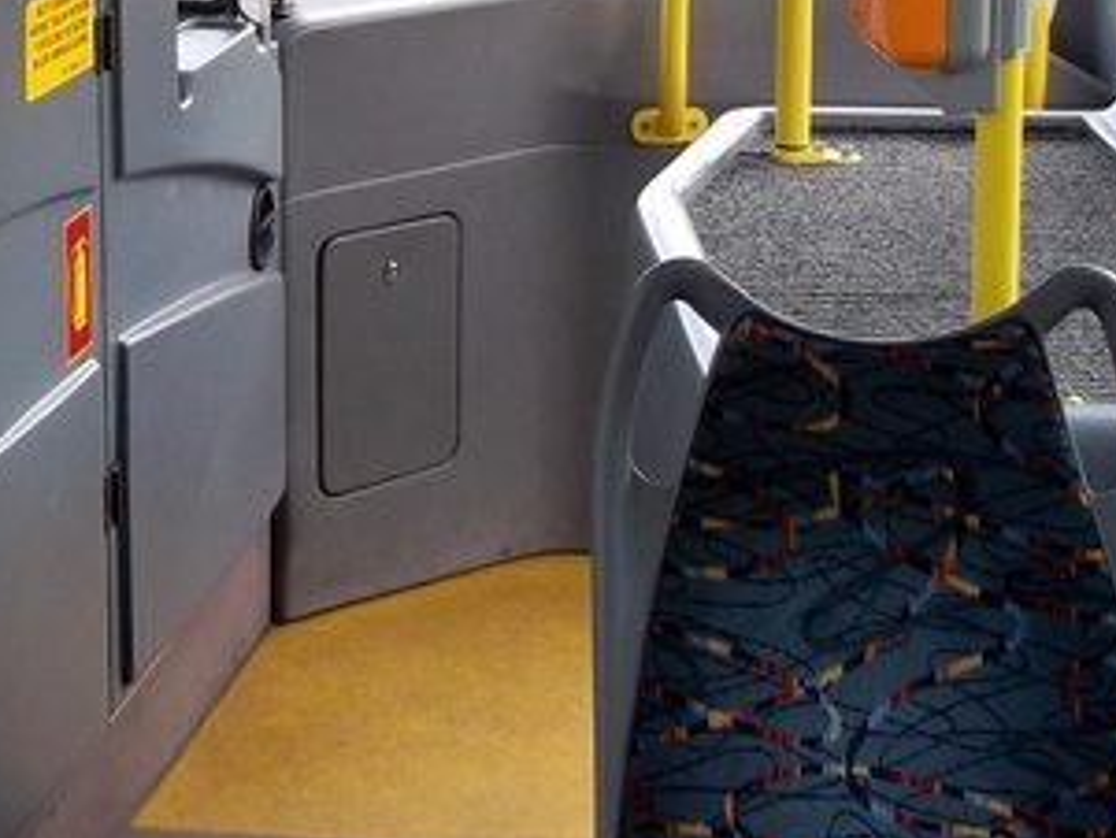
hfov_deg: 22.8
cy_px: -208
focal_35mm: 85
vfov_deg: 16.5
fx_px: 2741
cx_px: 278
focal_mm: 5.7
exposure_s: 1/125
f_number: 2.9
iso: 115
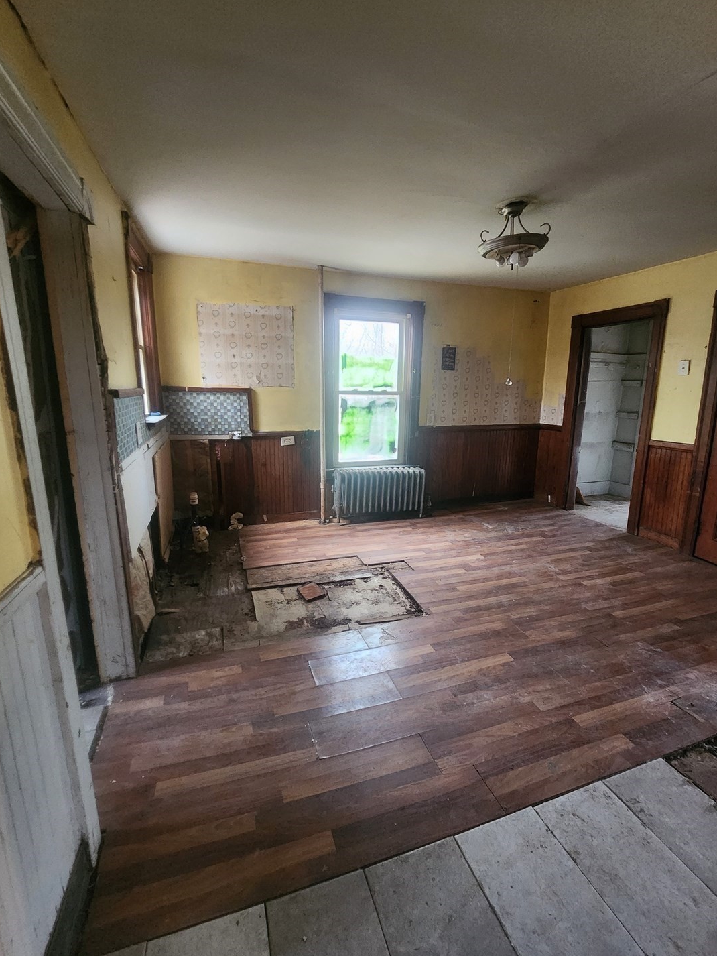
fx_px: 387
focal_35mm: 14
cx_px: 362
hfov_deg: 85.7
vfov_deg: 102.0
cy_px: 469
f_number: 2.2
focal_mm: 2.2
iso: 800
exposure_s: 1/24
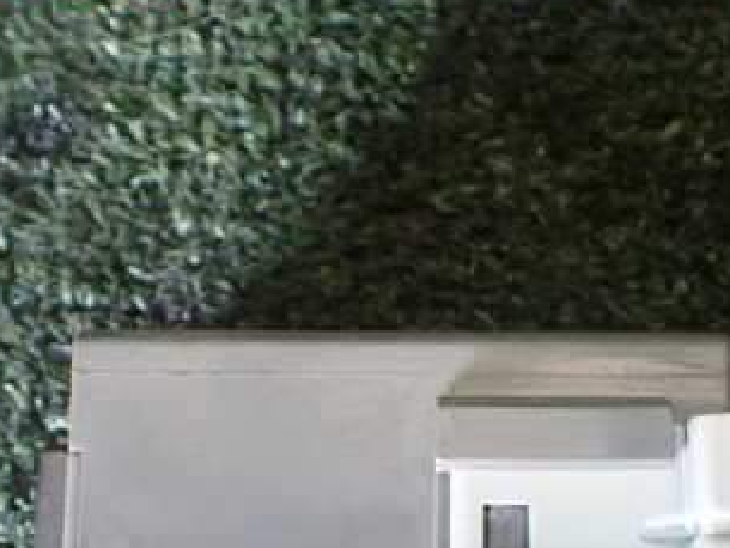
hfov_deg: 32.5
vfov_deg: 24.2
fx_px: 1245
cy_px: 479
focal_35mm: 59
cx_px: 464
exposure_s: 1/40
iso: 800
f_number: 2.3
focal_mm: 5.4
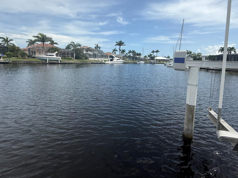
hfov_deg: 87.6
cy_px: 74
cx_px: 128
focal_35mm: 18
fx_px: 124
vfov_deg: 71.1
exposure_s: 1/2410
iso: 50
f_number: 2.2
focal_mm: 2.22
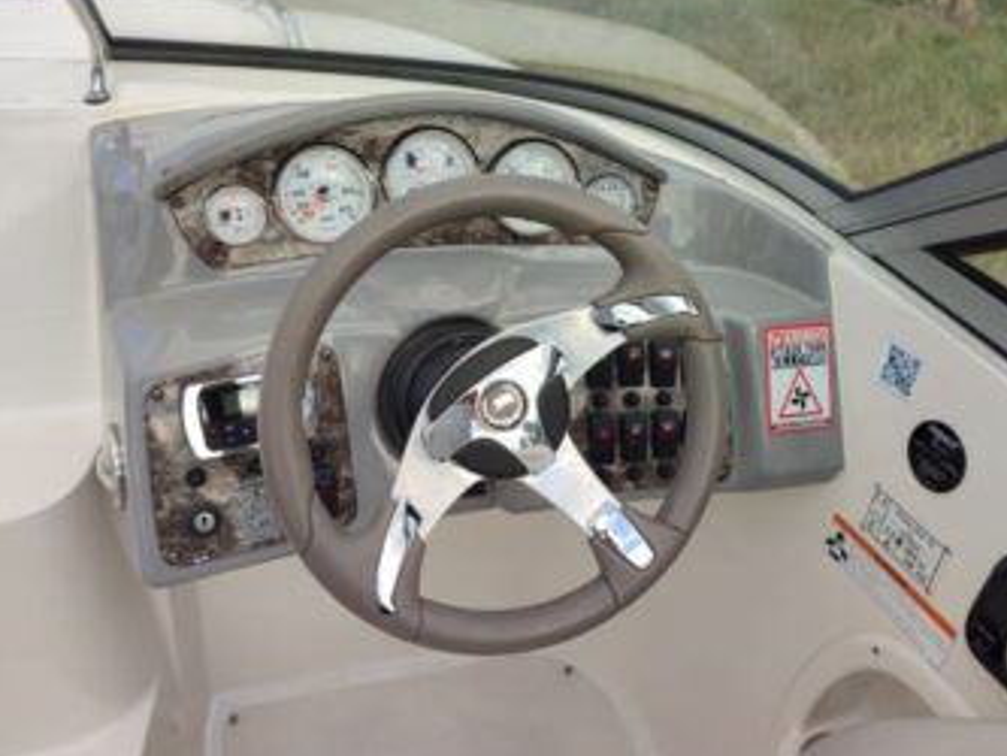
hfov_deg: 59.8
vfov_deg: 46.8
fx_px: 873
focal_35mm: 30
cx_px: 553
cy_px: 372
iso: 50
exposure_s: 1/224
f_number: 1.9
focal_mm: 6.04
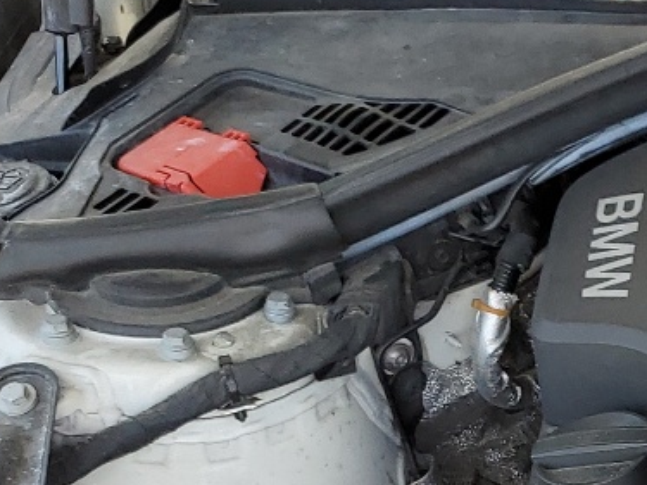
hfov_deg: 15.6
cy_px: 678
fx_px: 2074
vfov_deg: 12.8
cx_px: 1106
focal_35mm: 111
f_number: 1.5
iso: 50
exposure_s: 1/385
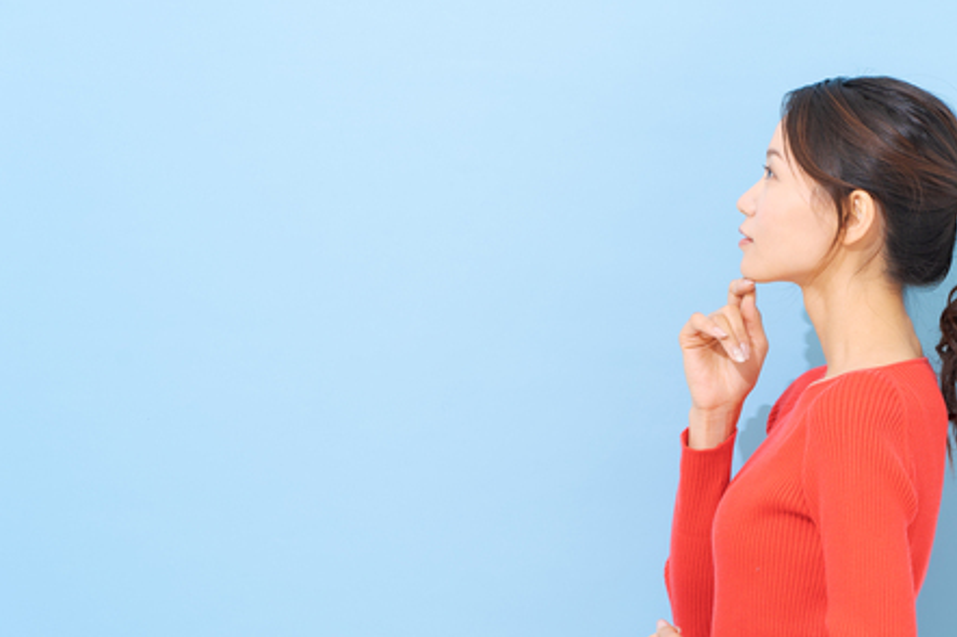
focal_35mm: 123
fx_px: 3267
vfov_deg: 11.1
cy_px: 405
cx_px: 686
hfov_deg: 16.6
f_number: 7.1
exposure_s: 1/125
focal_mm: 85
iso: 100
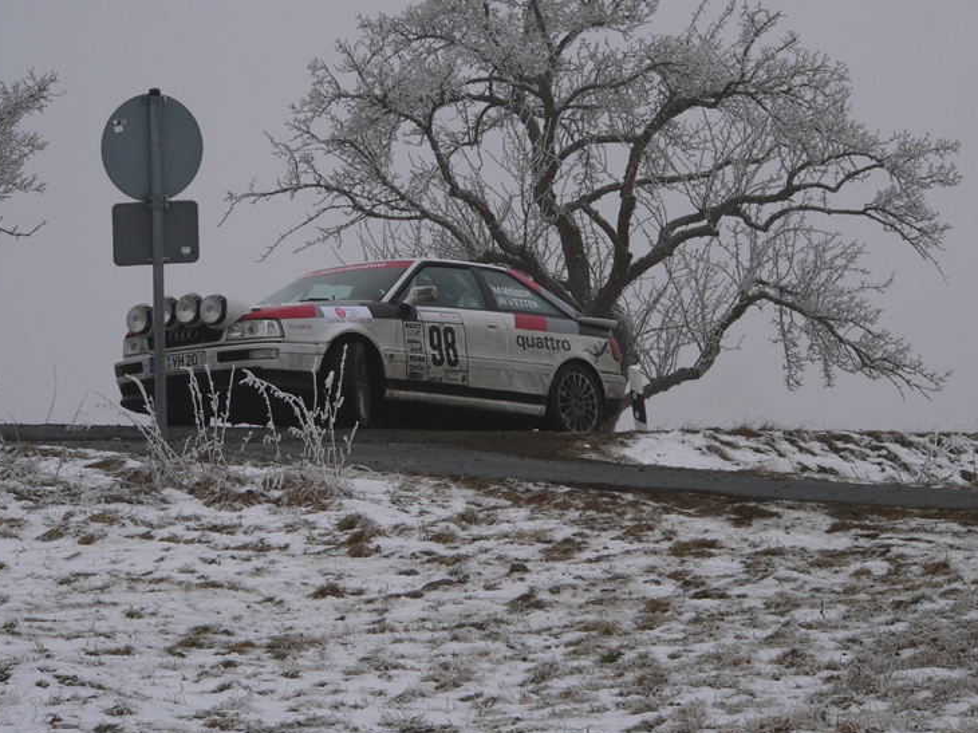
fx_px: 4830
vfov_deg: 8.7
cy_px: 338
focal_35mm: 171
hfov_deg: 11.6
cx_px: 496
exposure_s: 1/500
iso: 80
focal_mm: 25.9
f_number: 3.7
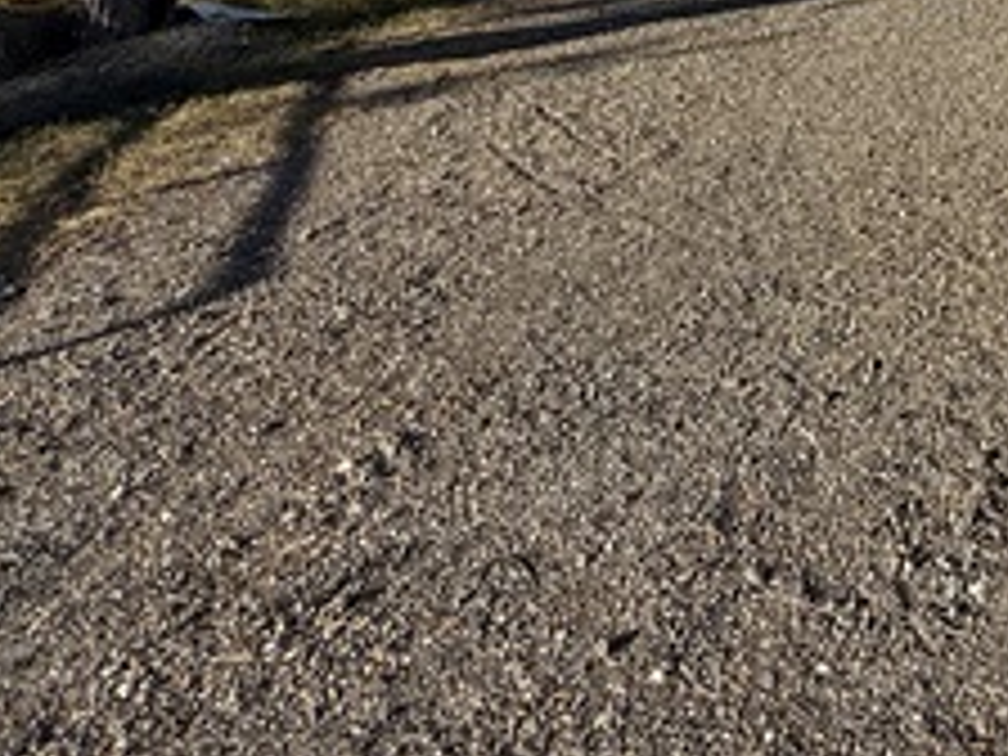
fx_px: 1165
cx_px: 1138
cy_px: -248
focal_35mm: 40
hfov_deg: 38.0
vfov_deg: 28.7
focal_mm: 2.22
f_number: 2.2
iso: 50
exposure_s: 1/2024
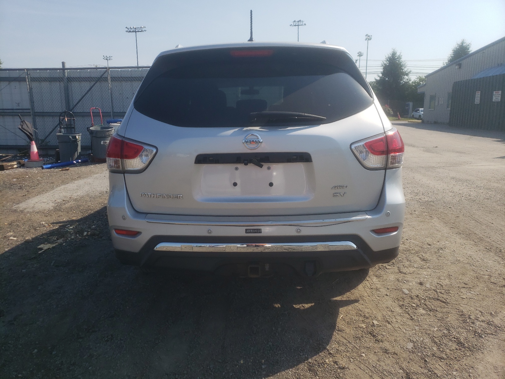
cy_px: 190
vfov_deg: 53.1
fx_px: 379
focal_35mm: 26
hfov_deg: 67.3
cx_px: 252
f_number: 1.5
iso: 50
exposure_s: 1/3333
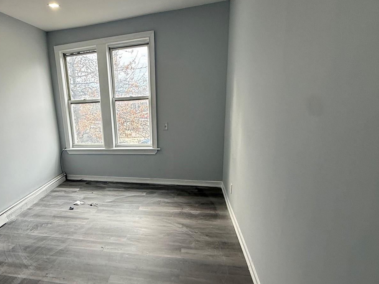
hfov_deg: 69.3
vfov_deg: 56.3
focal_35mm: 24
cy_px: 174
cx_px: 123
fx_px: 263
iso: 100
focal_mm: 2.22
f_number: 2.2
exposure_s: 1/120
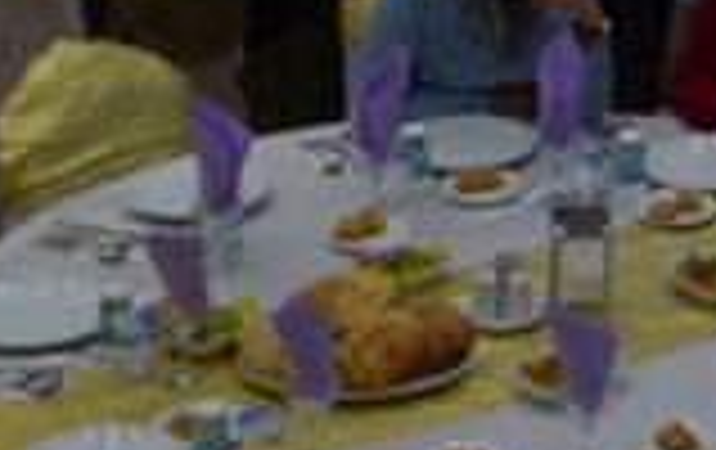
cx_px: 1252
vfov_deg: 6.5
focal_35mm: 192
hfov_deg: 10.3
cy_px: -670
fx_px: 3744
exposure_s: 1/60
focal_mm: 25
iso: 400
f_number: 5.6
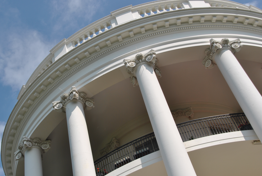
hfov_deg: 36.8
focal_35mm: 54
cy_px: 89
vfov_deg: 25.1
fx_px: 393
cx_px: 120
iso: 100
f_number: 9
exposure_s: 1/320
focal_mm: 32
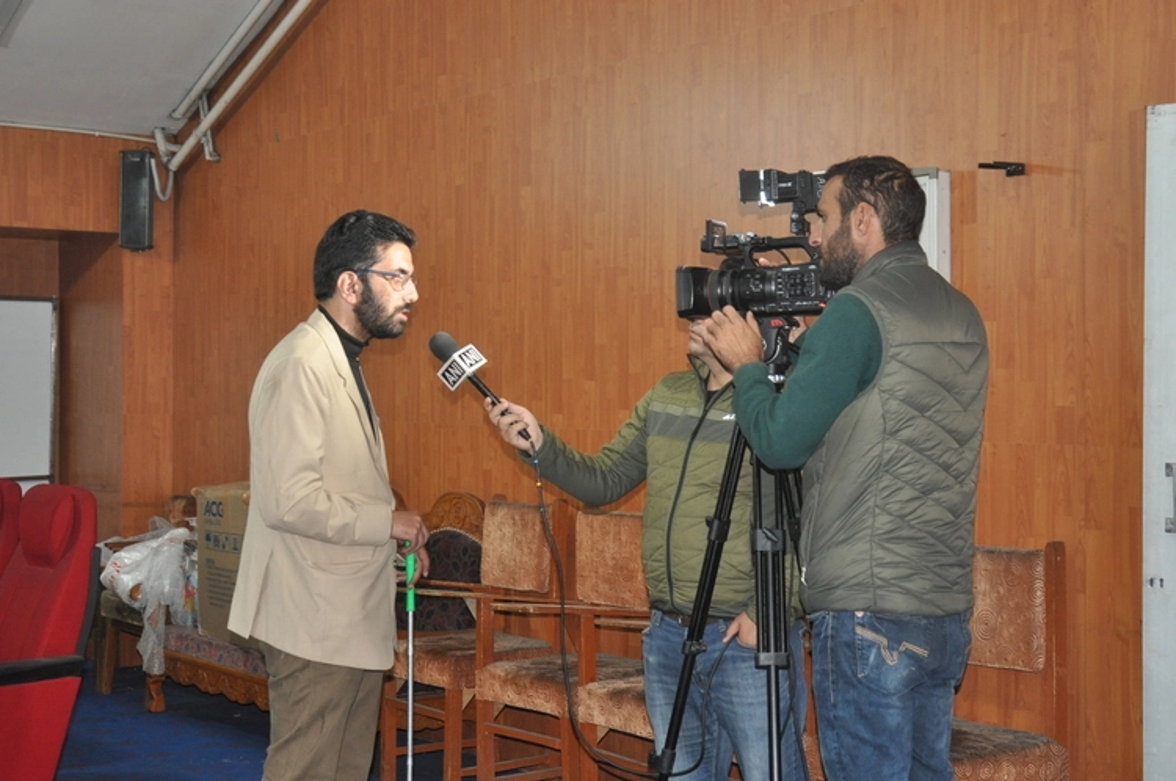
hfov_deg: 35.1
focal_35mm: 57
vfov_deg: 23.7
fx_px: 1860
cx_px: 588
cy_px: 390
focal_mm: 38
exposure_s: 1/60
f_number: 4.2
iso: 800
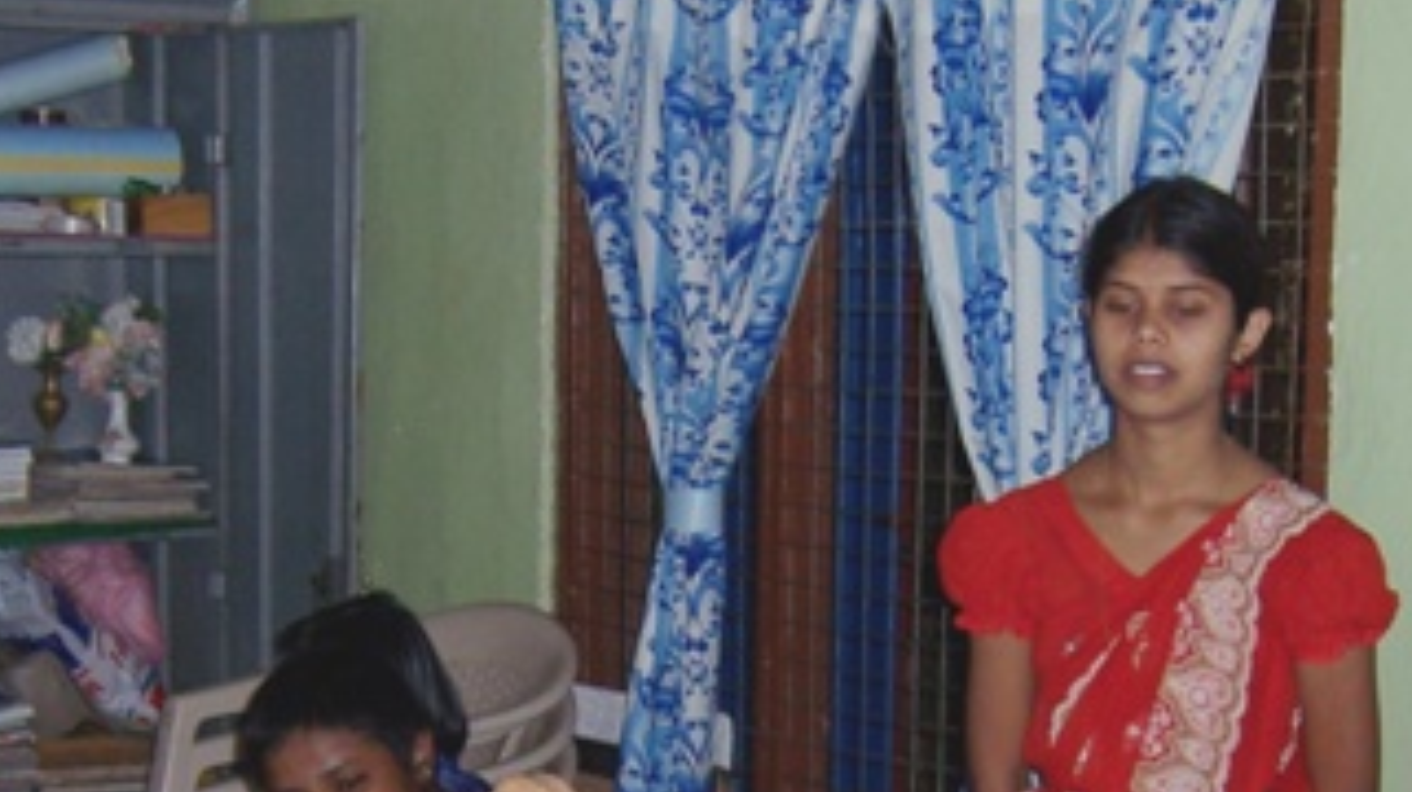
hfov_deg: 24.5
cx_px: 603
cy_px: 937
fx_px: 3255
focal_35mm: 87
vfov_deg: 13.5
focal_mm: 6.7
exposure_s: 1/60
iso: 80
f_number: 3.4
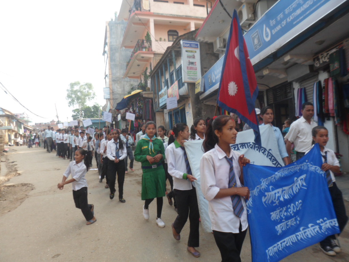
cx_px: 174
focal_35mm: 26
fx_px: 262
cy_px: 131
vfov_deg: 53.1
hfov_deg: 67.3
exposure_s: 1/250
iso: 80
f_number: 3.3
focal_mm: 4.9
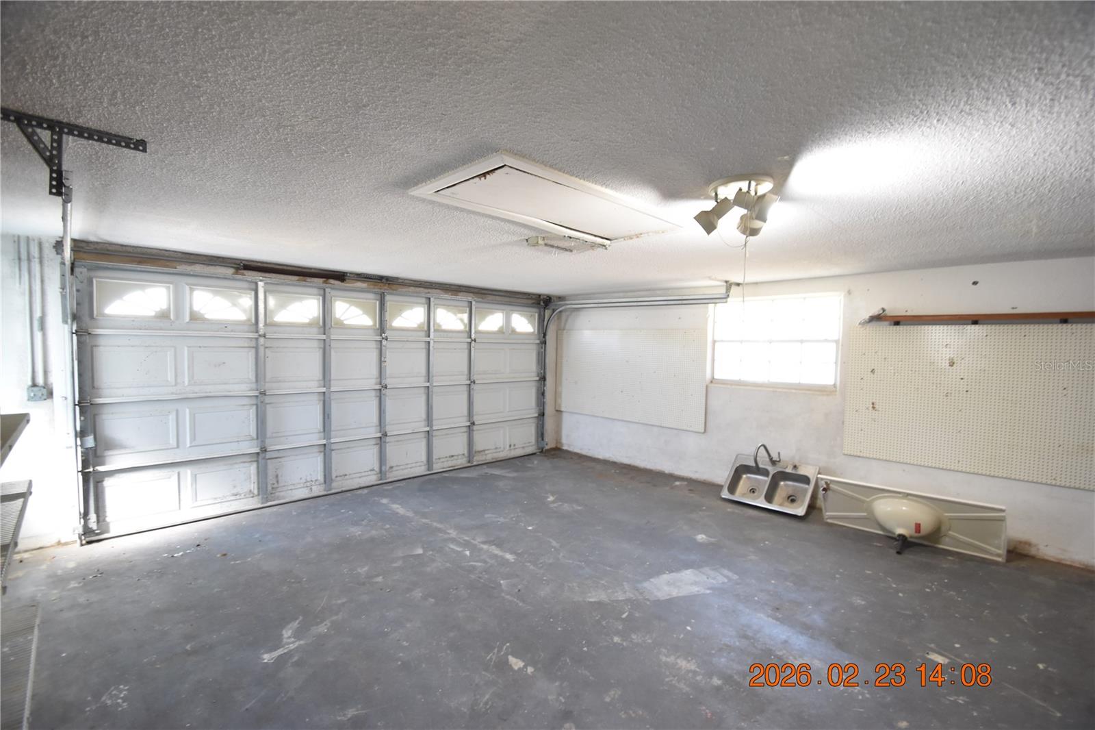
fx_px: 456
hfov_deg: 100.4
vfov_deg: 77.3
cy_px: 365
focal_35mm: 15
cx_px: 548
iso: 800
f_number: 3.5
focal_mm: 10
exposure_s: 1/30
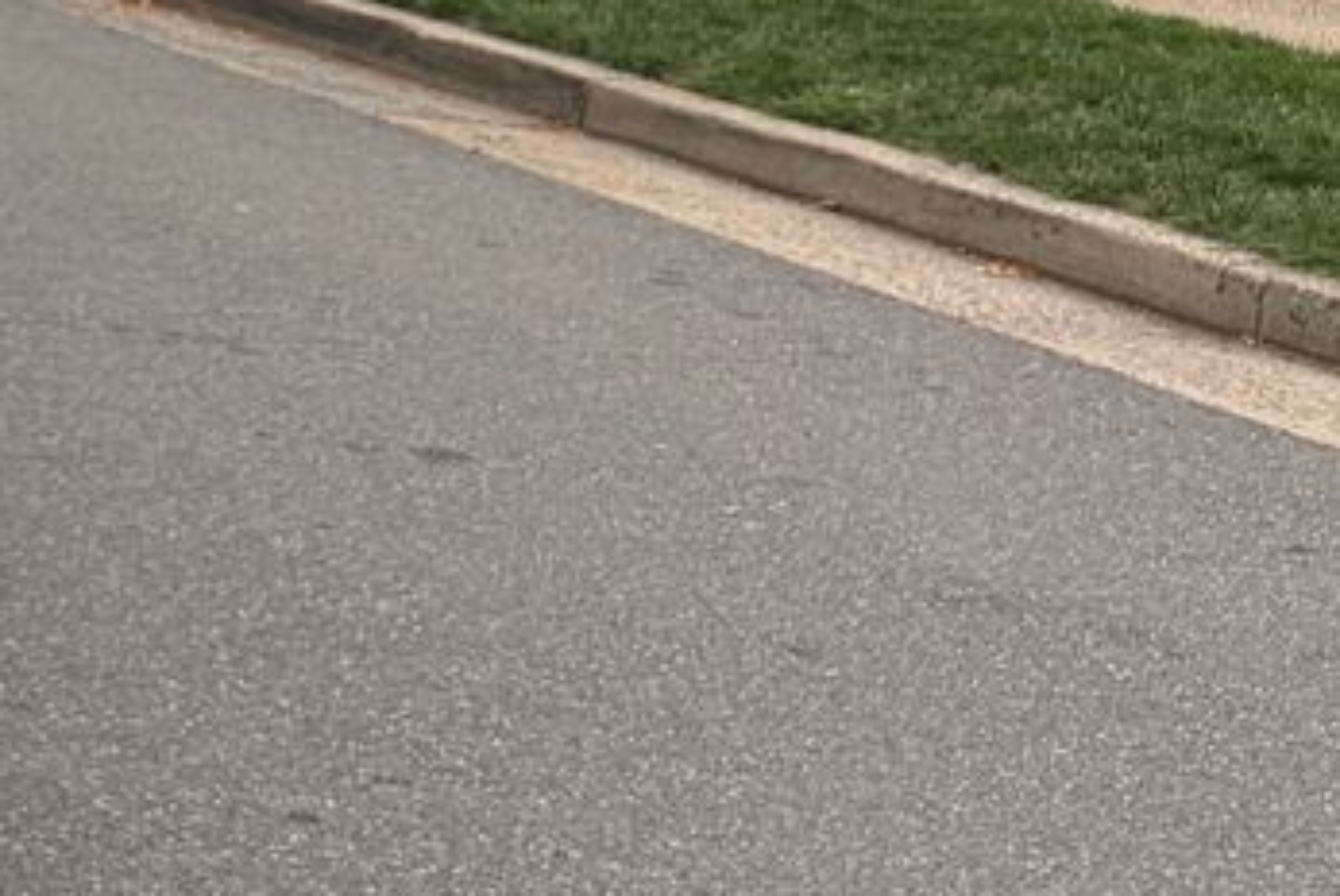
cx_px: -1425
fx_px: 4284
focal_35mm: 115
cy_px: 31
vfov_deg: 11.8
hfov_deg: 14.4
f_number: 1.78
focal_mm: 6.76
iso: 80
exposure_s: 1/401
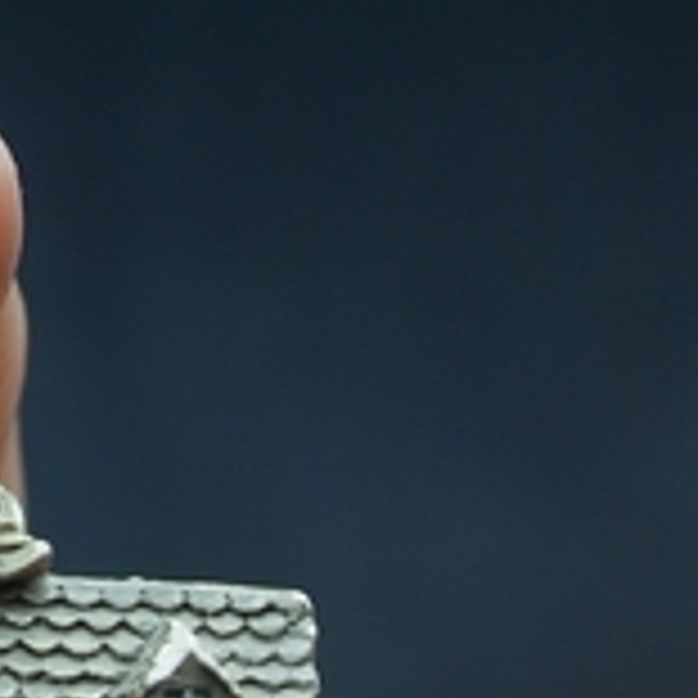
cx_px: 599
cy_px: 1027
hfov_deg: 5.1
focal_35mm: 345
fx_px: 7871
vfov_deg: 5.0
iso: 100
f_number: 5.6
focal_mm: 60
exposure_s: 1/180
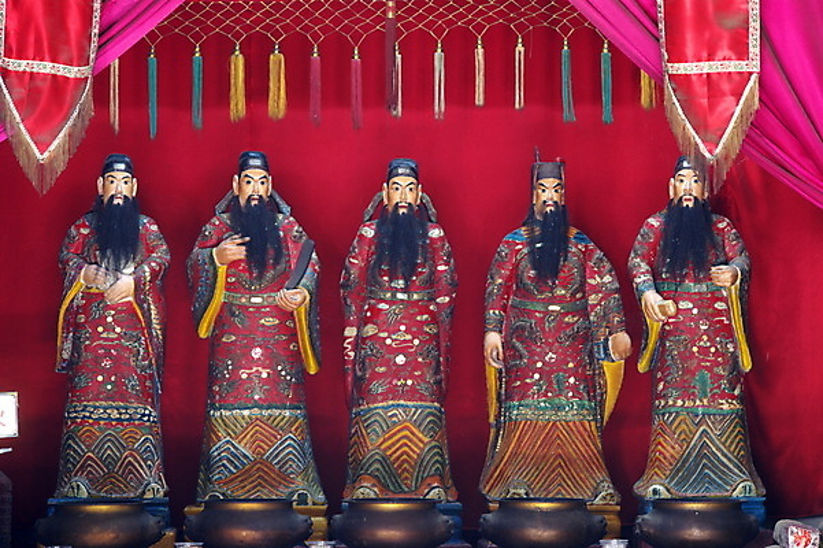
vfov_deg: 13.0
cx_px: 412
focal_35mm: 105
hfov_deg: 19.5
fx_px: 2399
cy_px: 274
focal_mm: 70
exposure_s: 1
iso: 200
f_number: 6.3
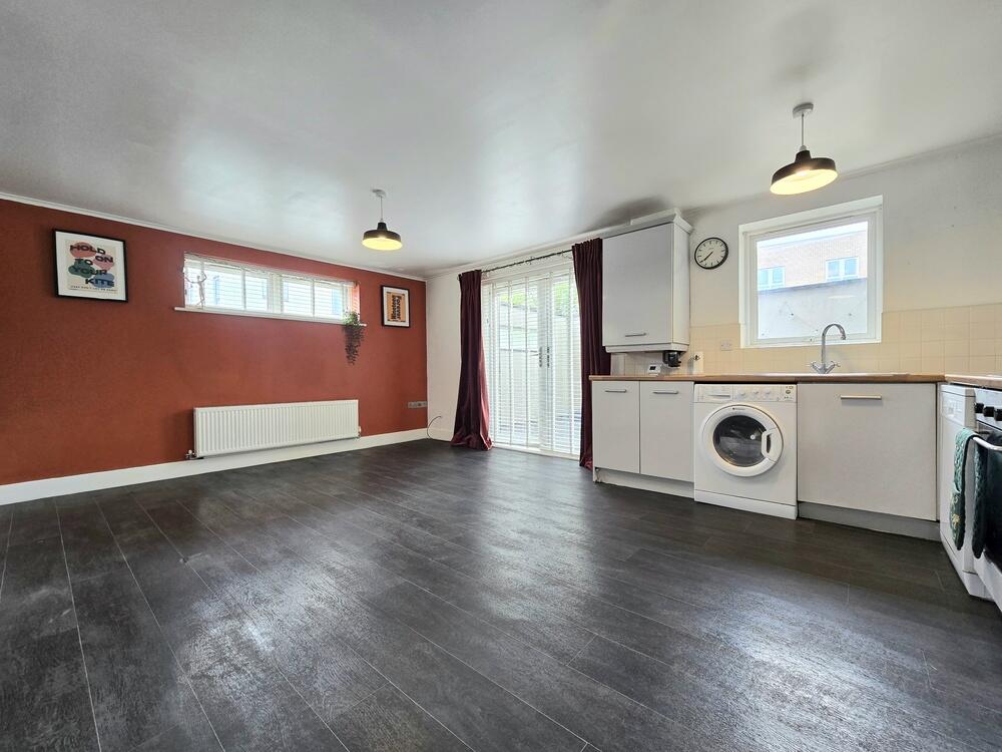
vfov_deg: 89.9
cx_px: 501
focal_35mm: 13
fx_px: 376
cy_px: 376
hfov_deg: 106.2
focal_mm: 2.2
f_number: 2.2
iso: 80
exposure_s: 1/50.3
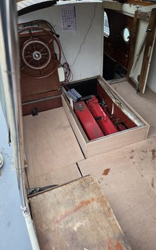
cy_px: 123
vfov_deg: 72.6
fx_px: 170
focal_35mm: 25
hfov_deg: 49.0
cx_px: 89
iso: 160
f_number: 1.7
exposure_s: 1/100
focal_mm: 6.25
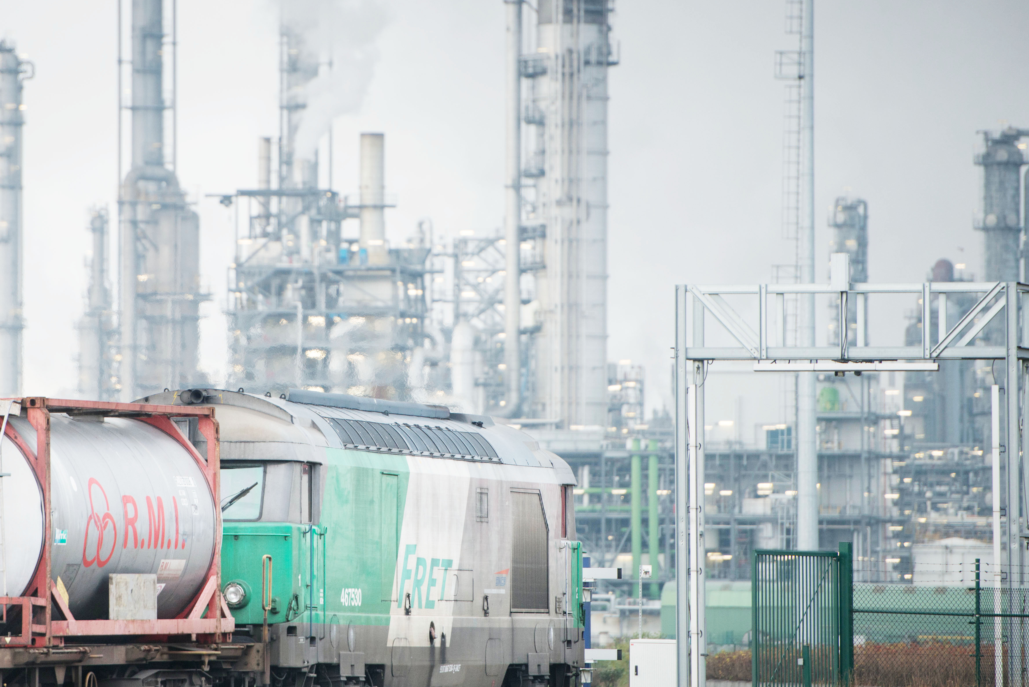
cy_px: 315
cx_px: 354
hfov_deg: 6.5
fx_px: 9006
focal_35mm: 315
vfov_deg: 4.4
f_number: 3.2
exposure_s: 1/320
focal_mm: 200
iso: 500
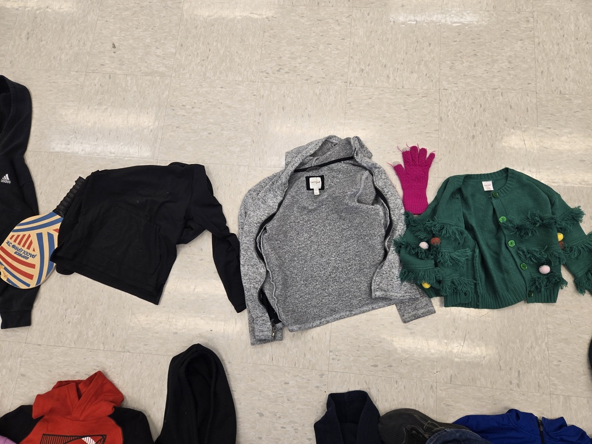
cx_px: 296
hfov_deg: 73.9
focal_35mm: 23
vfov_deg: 58.9
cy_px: 222
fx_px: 393
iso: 80
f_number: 1.8
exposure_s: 1/120
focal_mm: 5.4
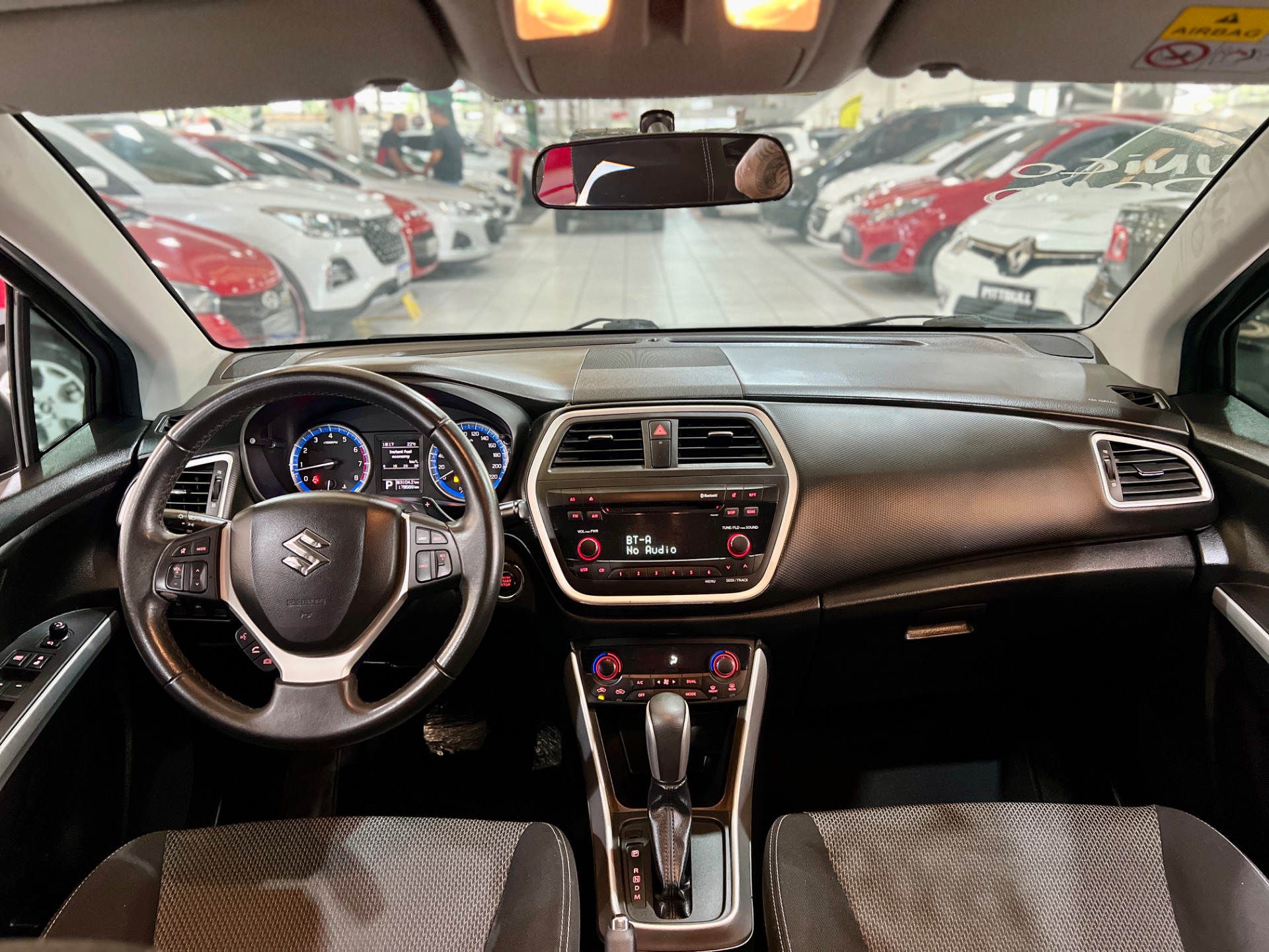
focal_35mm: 26
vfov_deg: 53.1
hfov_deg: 67.3
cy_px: 476
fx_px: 953
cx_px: 634
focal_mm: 5.7
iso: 400
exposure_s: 1/60
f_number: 1.5
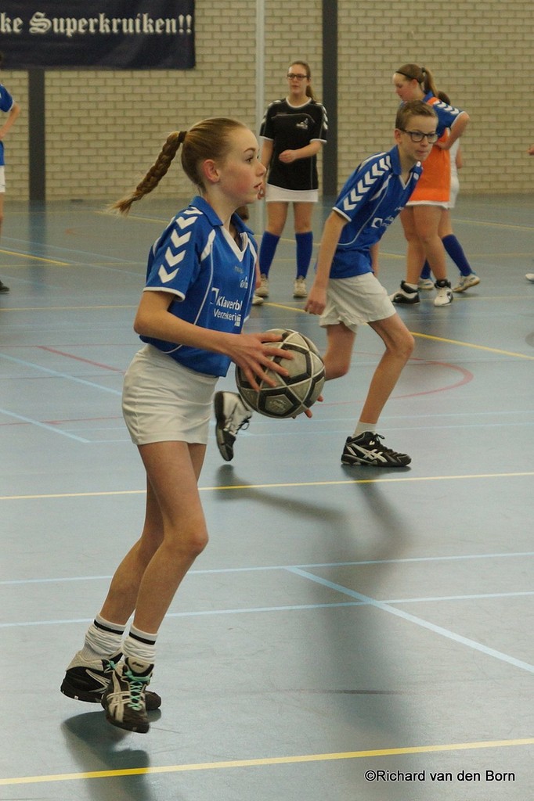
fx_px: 1670
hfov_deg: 18.2
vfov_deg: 27.0
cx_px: 267
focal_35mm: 75
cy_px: 400
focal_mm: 50
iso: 800
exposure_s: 1/250
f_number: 3.2
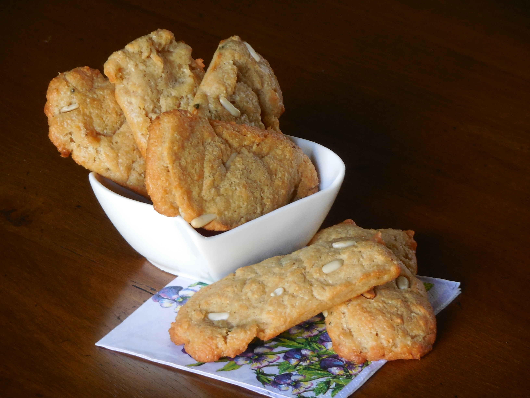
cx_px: 265
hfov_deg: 8.9
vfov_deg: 6.7
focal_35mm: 223
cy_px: 199
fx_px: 3414
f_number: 5.8
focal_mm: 39.8
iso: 400
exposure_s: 1/15
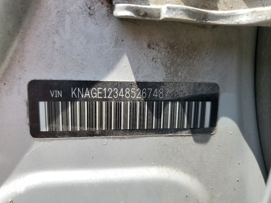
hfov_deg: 67.3
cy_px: 102
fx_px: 204
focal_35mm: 26
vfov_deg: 53.1
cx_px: 136
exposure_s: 1/1000
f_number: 1.5
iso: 50
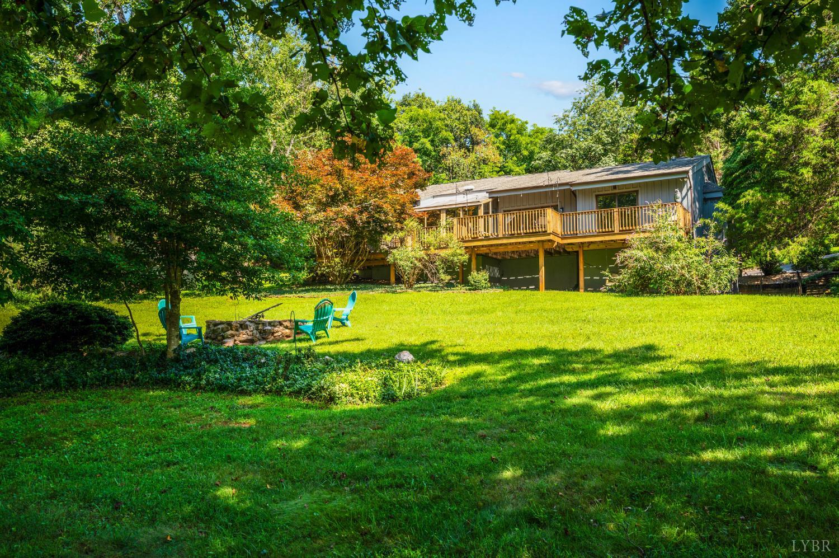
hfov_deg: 62.0
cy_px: 279
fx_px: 698
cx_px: 420
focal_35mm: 30
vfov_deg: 43.5
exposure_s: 1/80
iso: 100
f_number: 8
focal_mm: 30
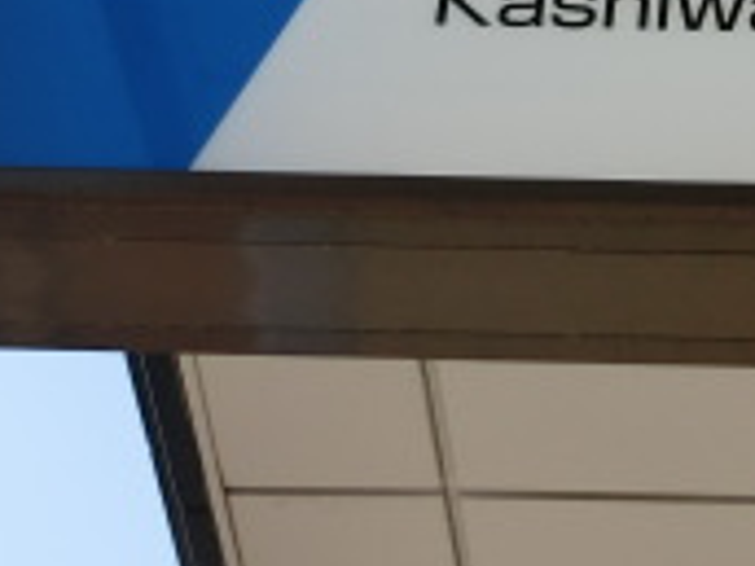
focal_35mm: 145
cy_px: -136
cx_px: 961
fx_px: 3163
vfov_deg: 10.1
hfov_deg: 13.2
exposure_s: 1/640
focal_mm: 6.9
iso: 80
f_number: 4.1
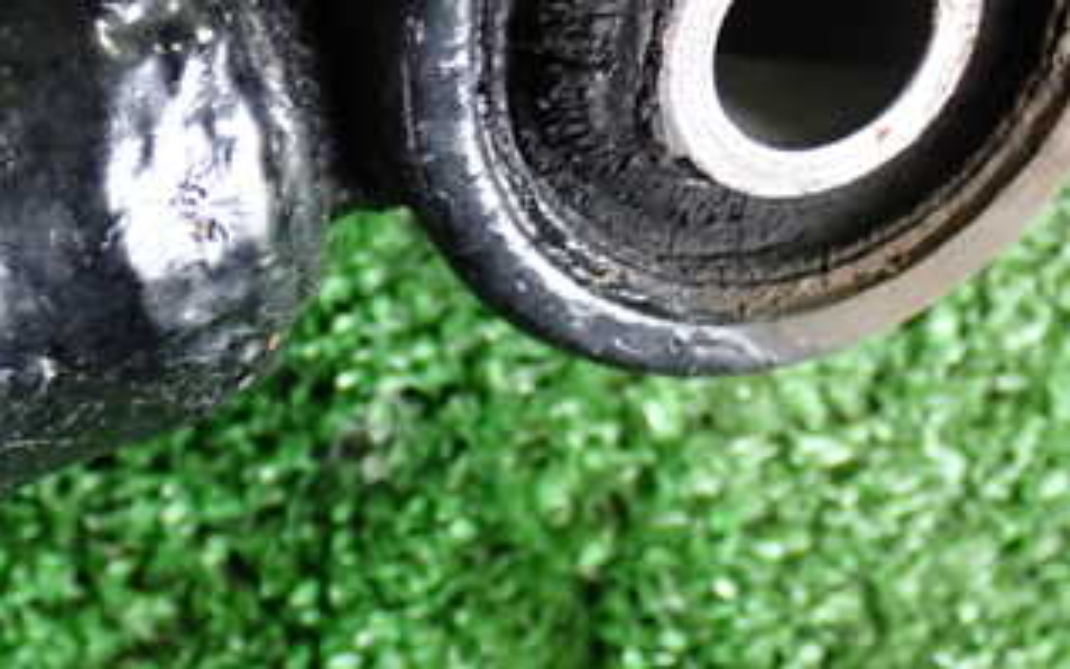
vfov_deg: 13.7
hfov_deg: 22.1
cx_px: 468
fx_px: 2742
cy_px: 3
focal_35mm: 94
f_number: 3.1
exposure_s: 1/50
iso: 400
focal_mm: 8.4
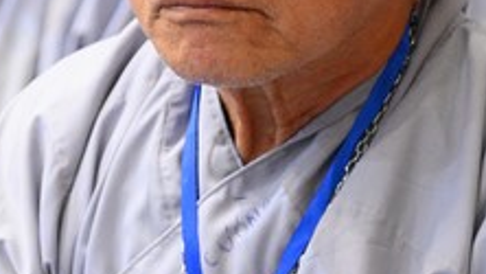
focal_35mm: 261
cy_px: 210
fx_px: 3364
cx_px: 195
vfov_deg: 4.7
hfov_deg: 8.3
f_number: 4
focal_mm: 85
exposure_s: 1/125
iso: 10000
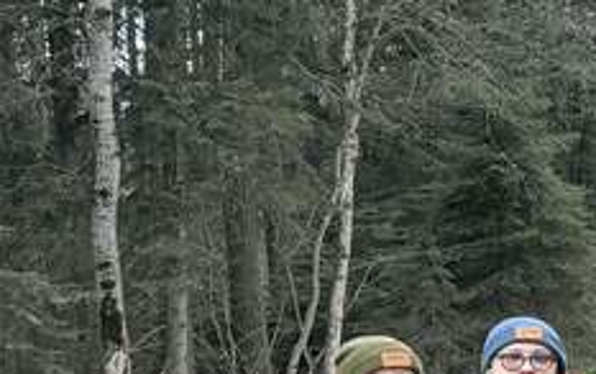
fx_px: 1772
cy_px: 346
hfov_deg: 14.8
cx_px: 1271
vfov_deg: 11.9
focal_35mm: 109
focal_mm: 6.76
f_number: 1.78
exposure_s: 1/134
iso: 200
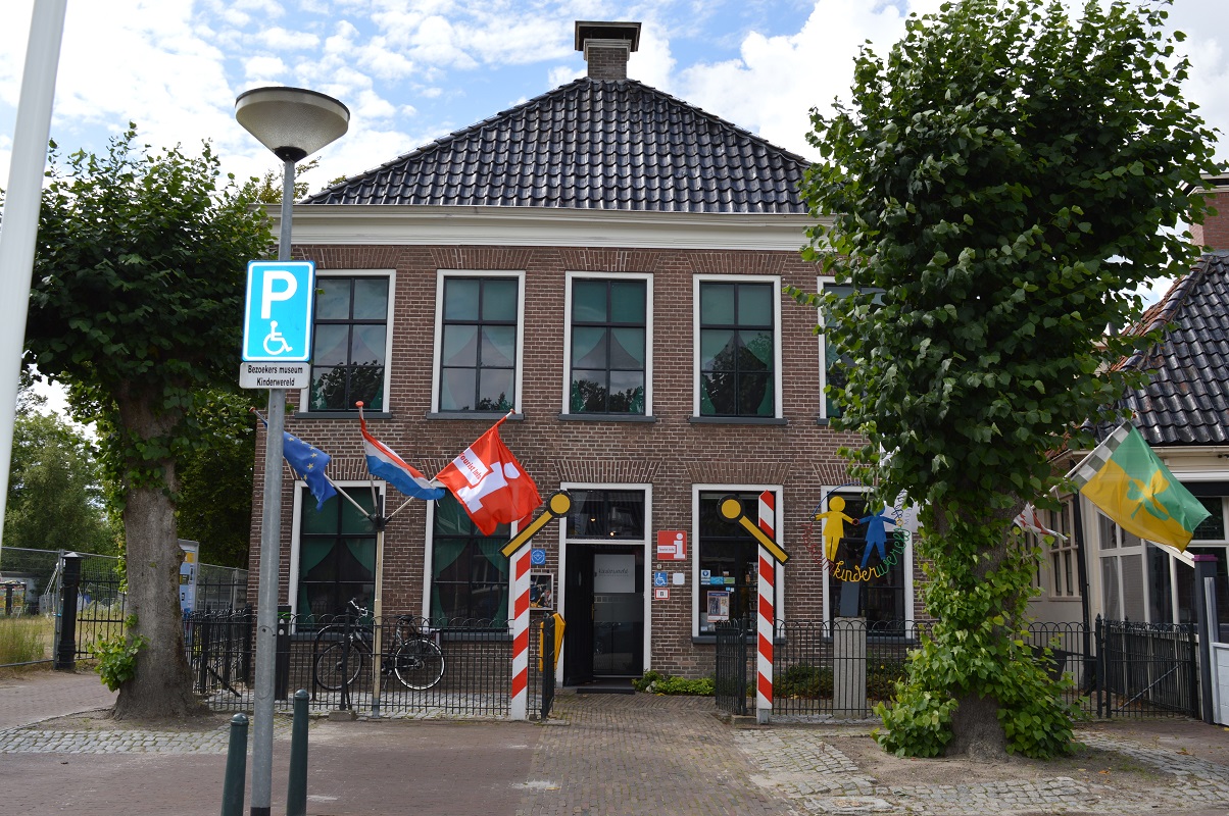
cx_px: 614
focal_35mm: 33
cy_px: 408
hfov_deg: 57.3
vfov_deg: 39.9
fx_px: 1125
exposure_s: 1/200
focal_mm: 22
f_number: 8
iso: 100
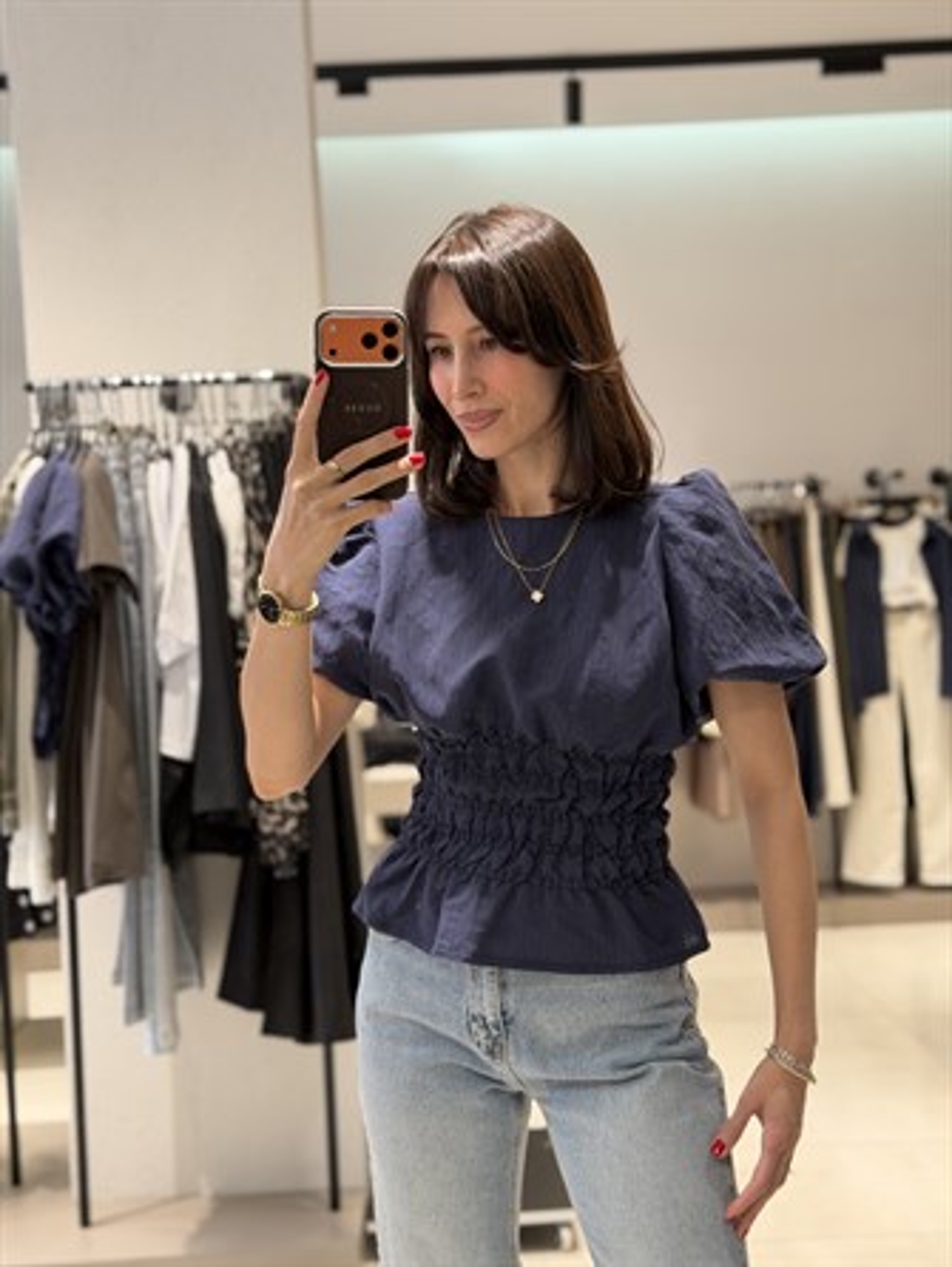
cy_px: 634
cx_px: 476
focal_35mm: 48
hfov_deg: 30.3
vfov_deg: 39.6
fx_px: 1758
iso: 100
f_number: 1.78
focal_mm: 6.76
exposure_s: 1/86
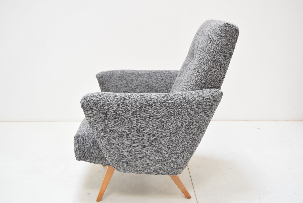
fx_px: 392
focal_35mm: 46
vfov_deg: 29.0
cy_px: 102
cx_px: 152
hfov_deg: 42.3
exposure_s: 1/125
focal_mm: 31
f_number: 5.6
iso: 1600
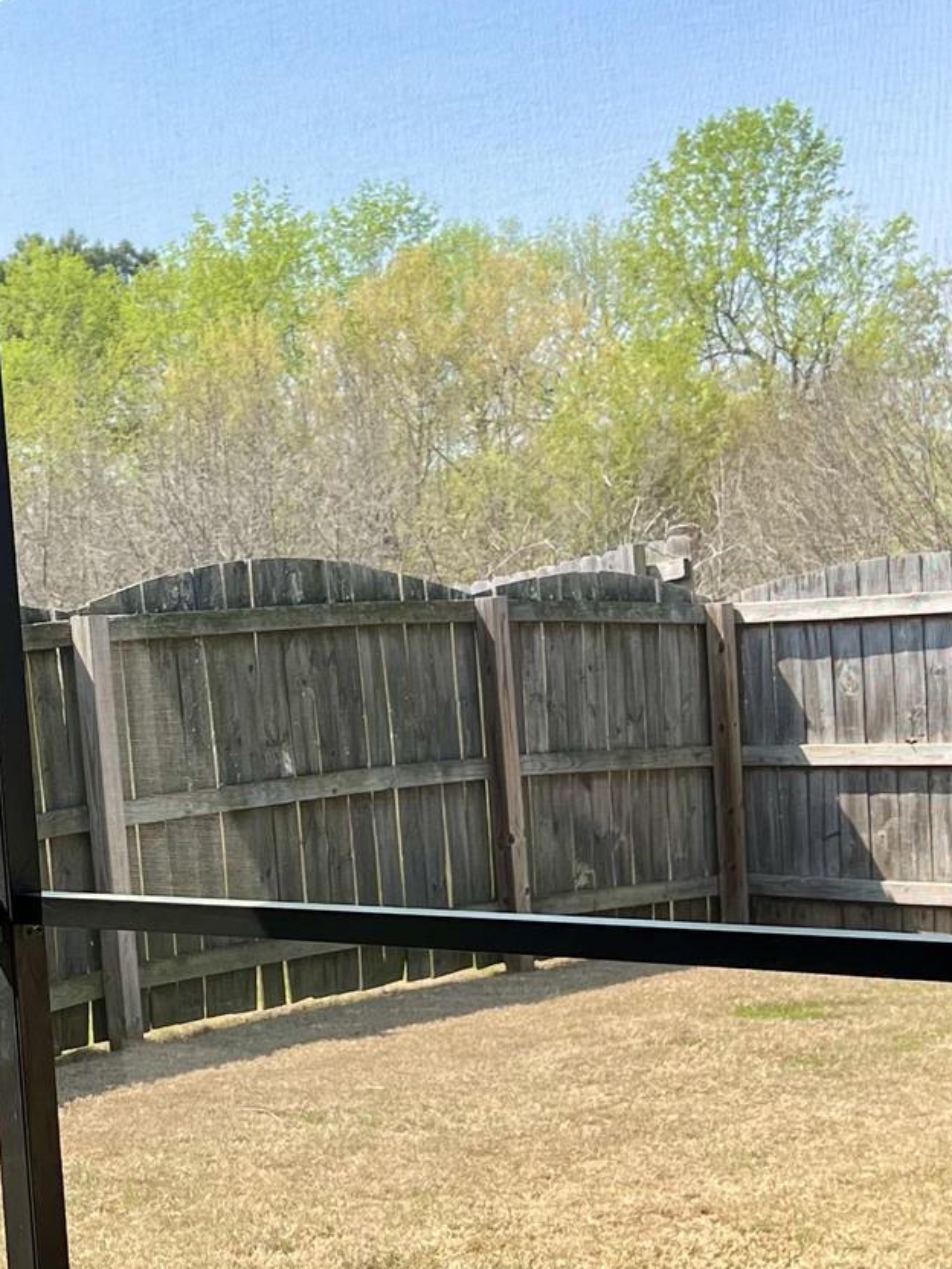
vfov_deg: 27.0
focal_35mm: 72
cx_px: 117
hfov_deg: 20.1
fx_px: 2640
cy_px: 763
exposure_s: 1/1838
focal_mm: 5.7
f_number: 1.5
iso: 50
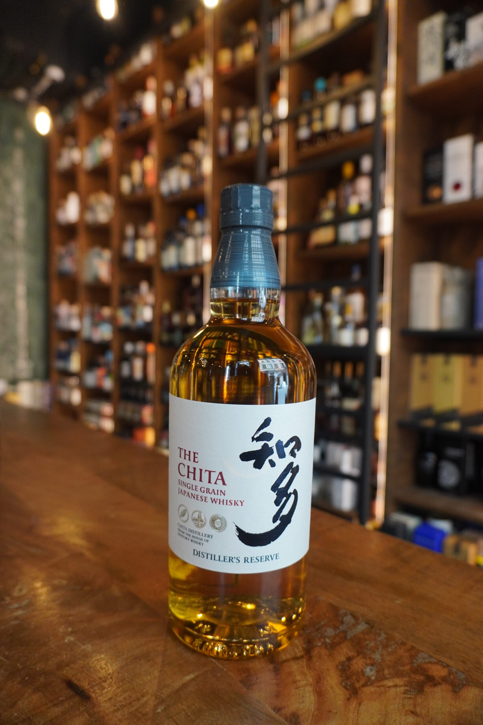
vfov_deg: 73.7
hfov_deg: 53.1
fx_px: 483
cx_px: 242
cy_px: 362
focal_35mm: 24
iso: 1000
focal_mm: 16
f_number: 4
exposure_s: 1/160
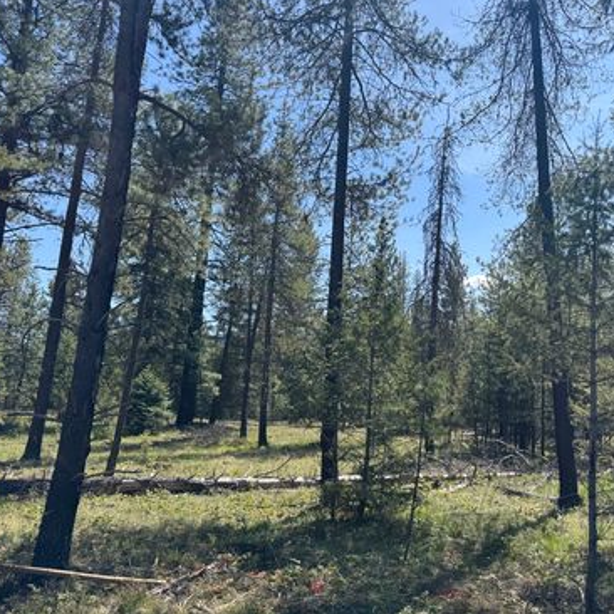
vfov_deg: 55.6
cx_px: 399
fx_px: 582
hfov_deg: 54.7
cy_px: 301
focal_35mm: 29
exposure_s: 1/2959
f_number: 1.78
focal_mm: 6.76
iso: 80
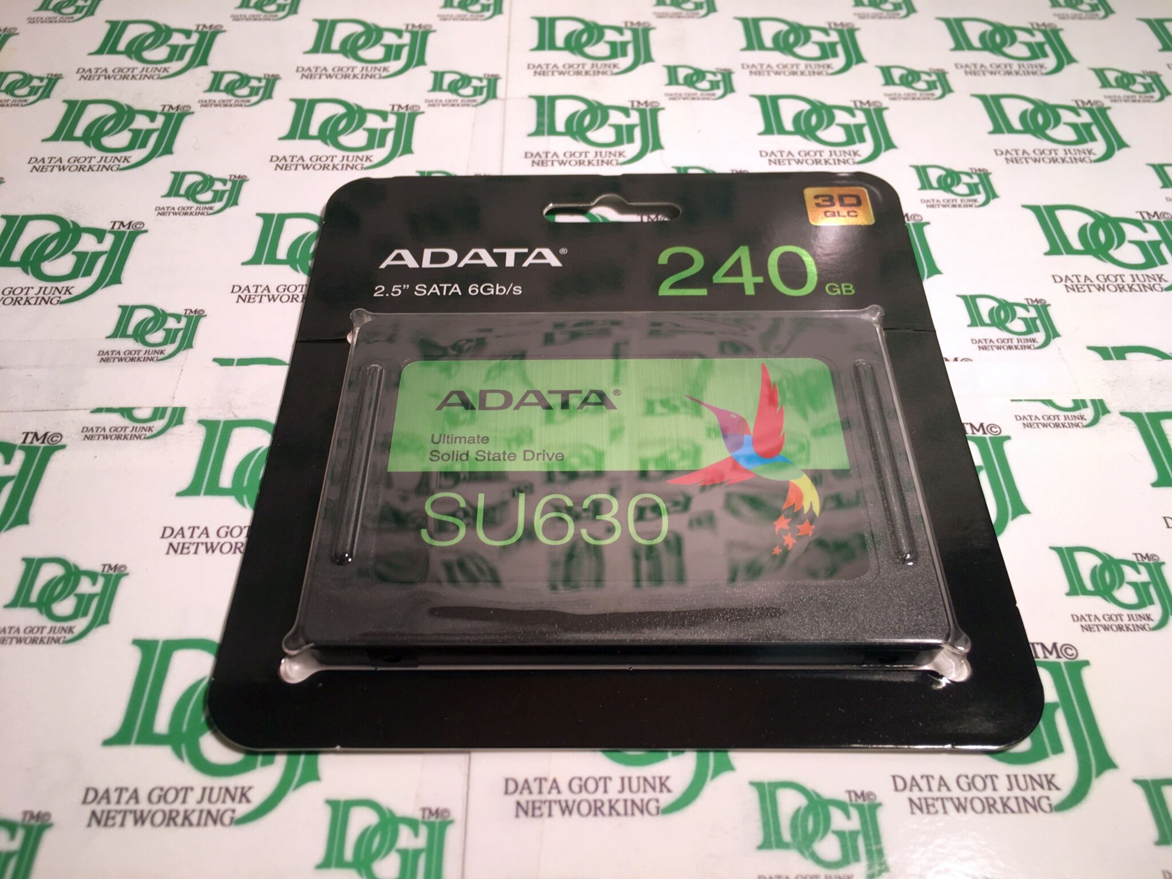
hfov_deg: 61.7
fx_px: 982
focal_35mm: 29
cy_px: 440
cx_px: 586
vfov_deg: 48.2
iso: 25
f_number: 2.2
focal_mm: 4.15
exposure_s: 1/120
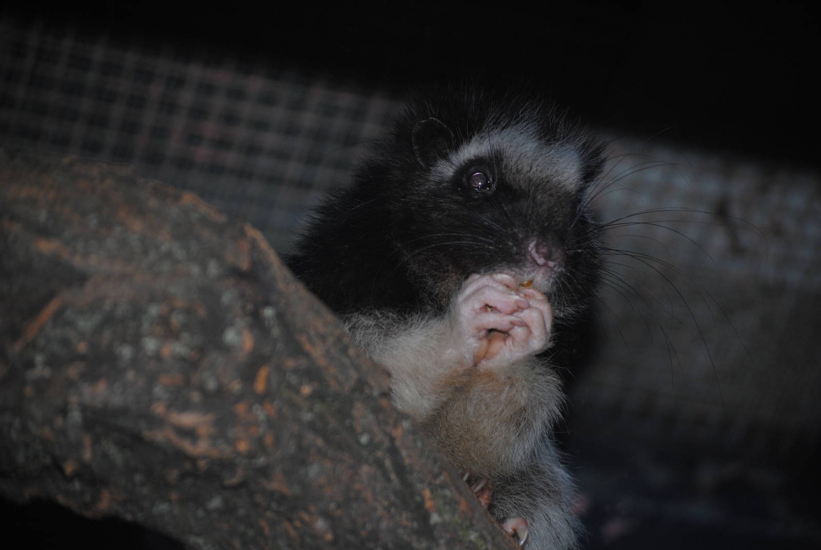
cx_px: 410
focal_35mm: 128
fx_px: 2911
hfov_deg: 16.1
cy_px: 275
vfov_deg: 10.8
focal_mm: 85
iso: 200
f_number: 4.2
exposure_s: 1/60
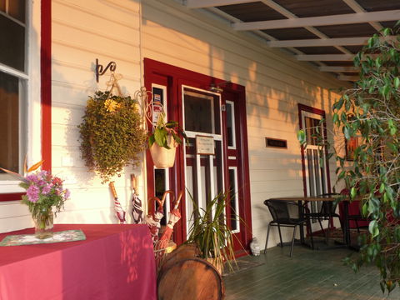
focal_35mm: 32
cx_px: 200
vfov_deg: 44.2
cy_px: 150
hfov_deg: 56.8
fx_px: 370
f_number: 3.5
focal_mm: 5.3
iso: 125
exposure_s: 1/30
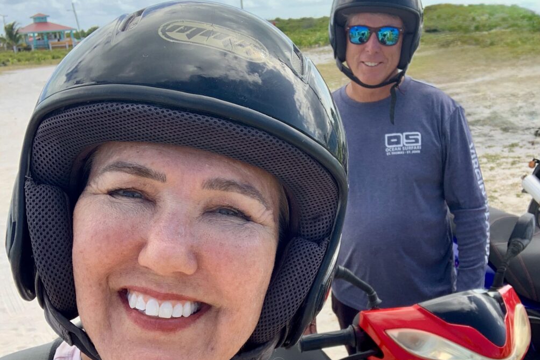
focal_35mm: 34
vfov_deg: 38.9
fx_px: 510
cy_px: 178
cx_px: 267
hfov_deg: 55.8
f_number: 2.2
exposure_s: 1/288
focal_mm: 2.87
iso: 16
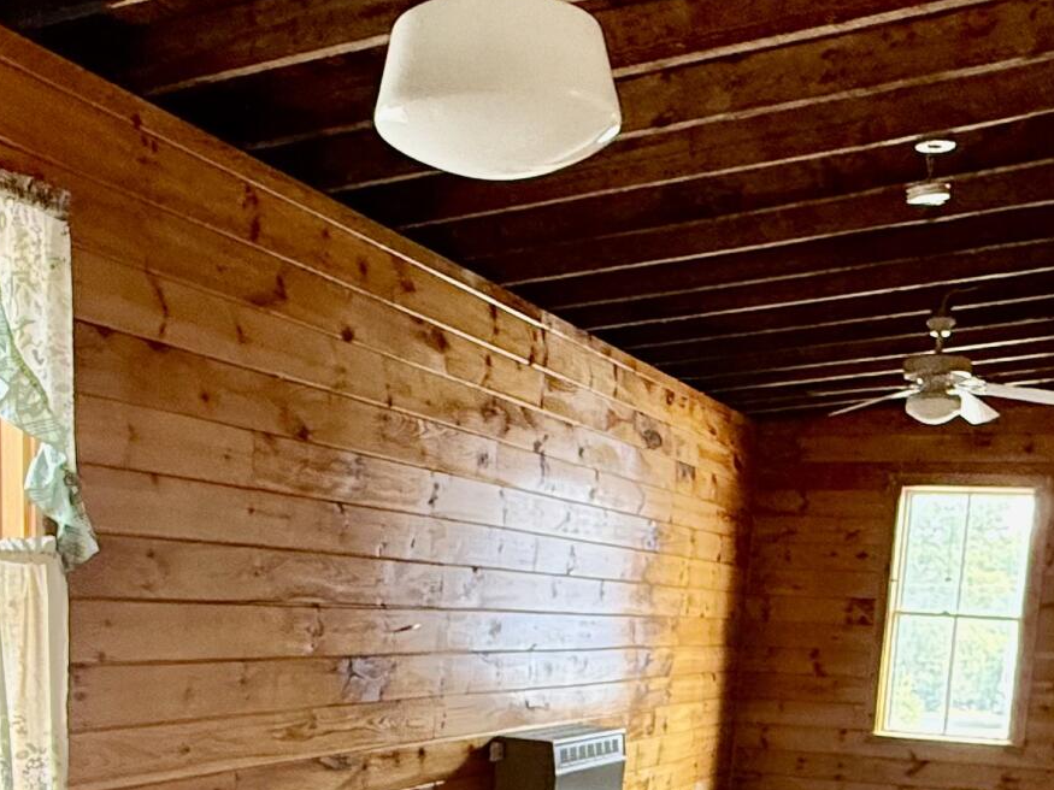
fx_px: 1461
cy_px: 879
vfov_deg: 27.5
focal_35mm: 48
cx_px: 559
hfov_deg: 39.6
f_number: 2.2
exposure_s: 1/99
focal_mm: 2.22
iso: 320
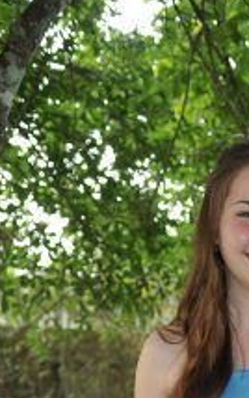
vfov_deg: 16.3
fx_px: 1301
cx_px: 334
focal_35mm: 120
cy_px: 532
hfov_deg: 10.7
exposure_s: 1/160
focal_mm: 28
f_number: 2.8
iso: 200
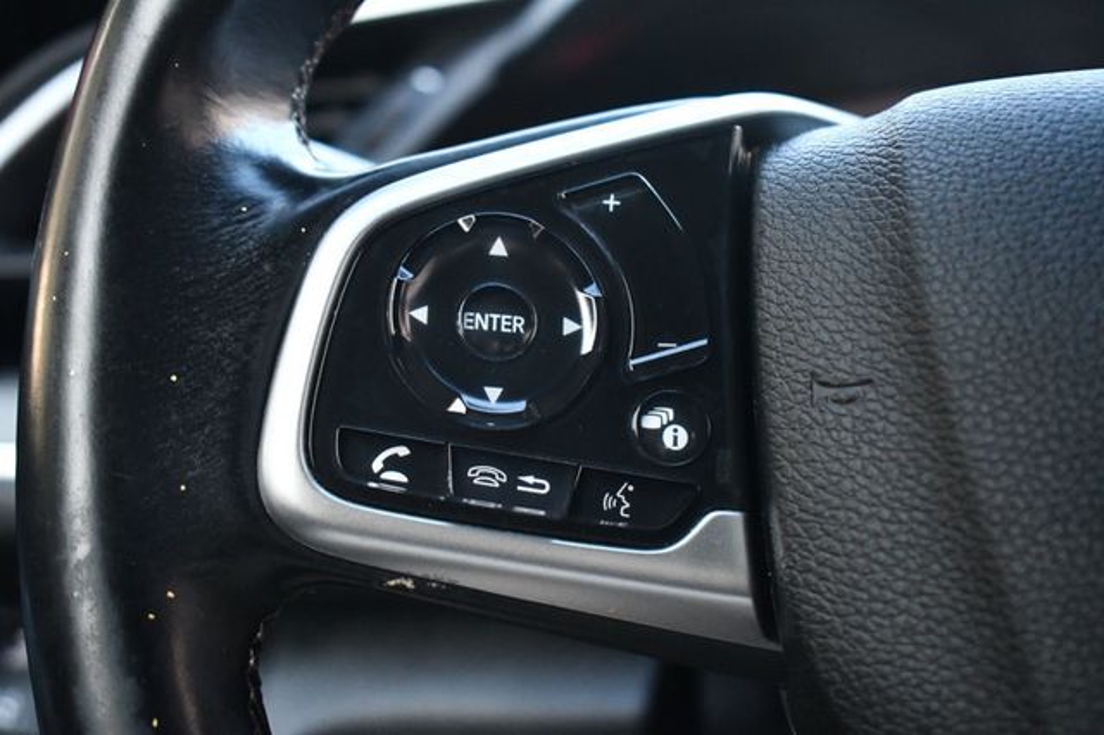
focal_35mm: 60
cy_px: 368
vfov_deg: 22.6
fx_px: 1839
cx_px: 552
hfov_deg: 33.4
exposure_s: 1/60
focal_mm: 40
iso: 5000
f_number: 4.8
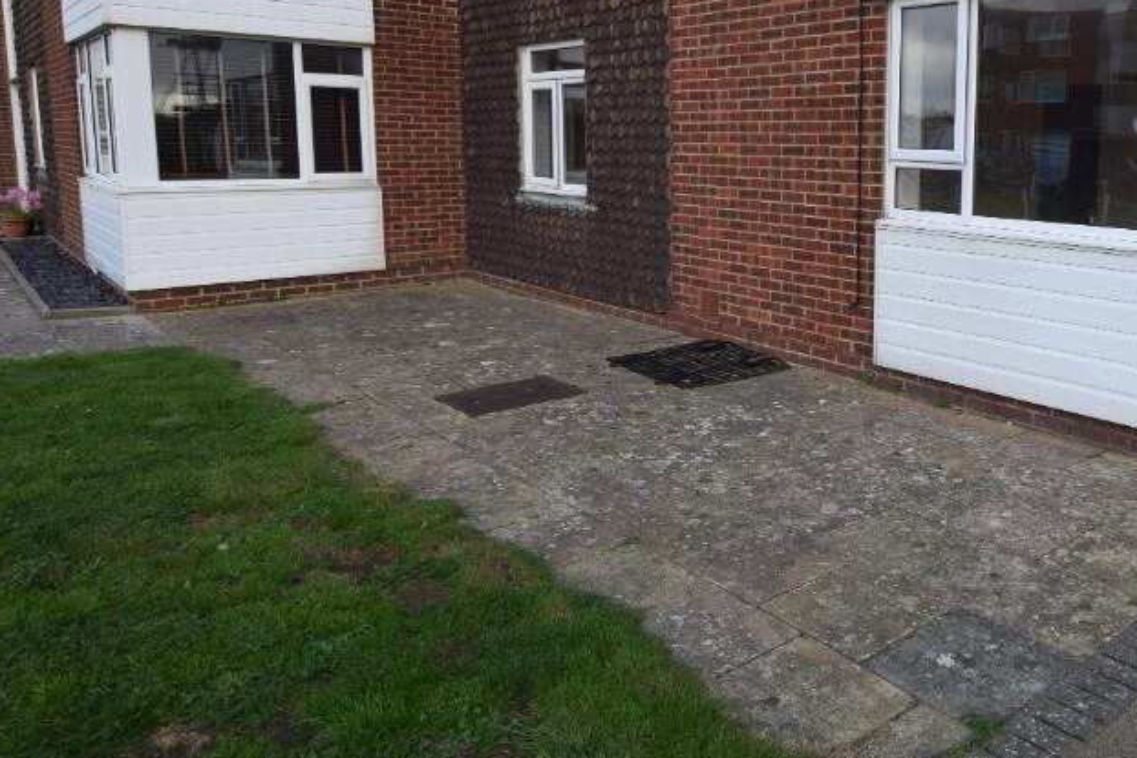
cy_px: 255
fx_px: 897
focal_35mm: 28
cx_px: 888
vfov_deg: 45.2
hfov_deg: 60.2
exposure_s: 1/160
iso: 200
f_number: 6.3
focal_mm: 11.5
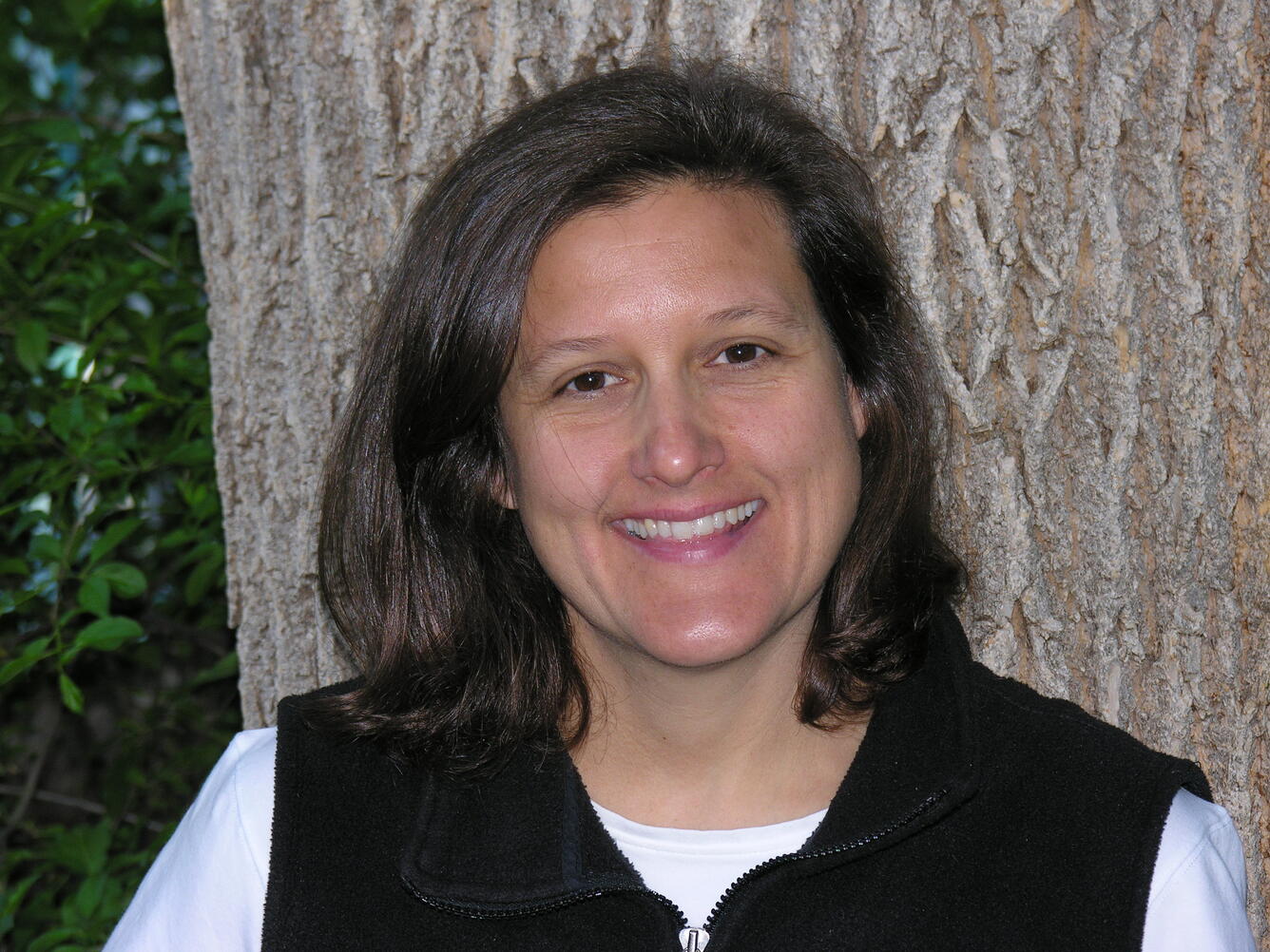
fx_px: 5760
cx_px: 635
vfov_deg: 9.5
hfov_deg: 12.6
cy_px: 476
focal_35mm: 157
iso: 81
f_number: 3.9
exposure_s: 1/120
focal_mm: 40
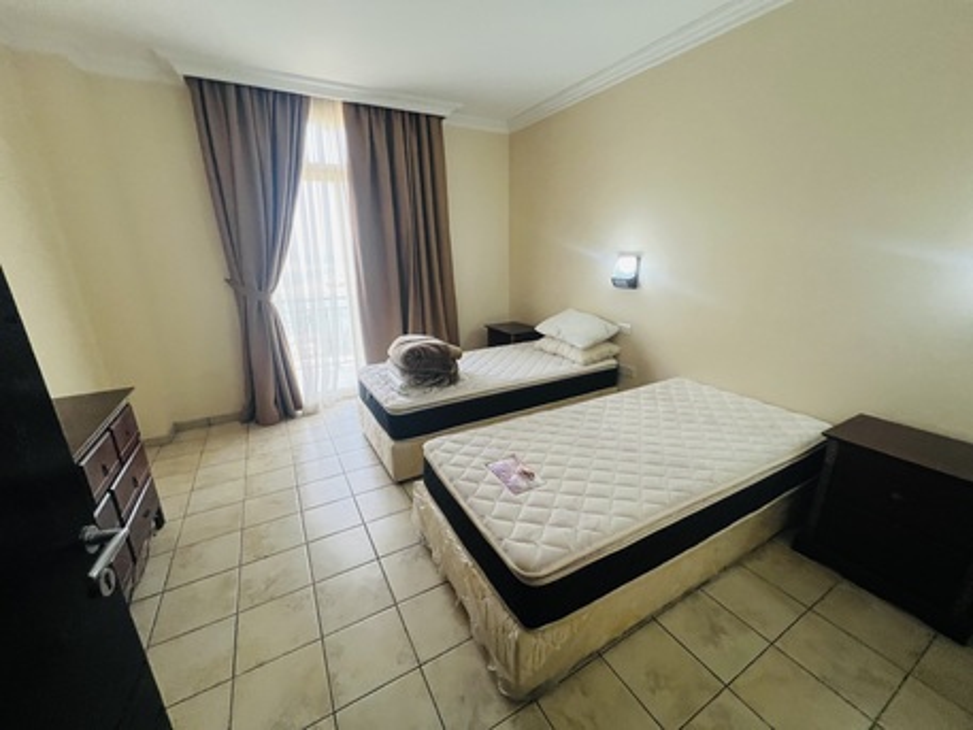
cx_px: 486
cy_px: 365
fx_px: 366
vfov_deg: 89.9
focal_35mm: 13
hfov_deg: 106.2
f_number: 1.8
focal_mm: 1.57
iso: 250
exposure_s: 1/100
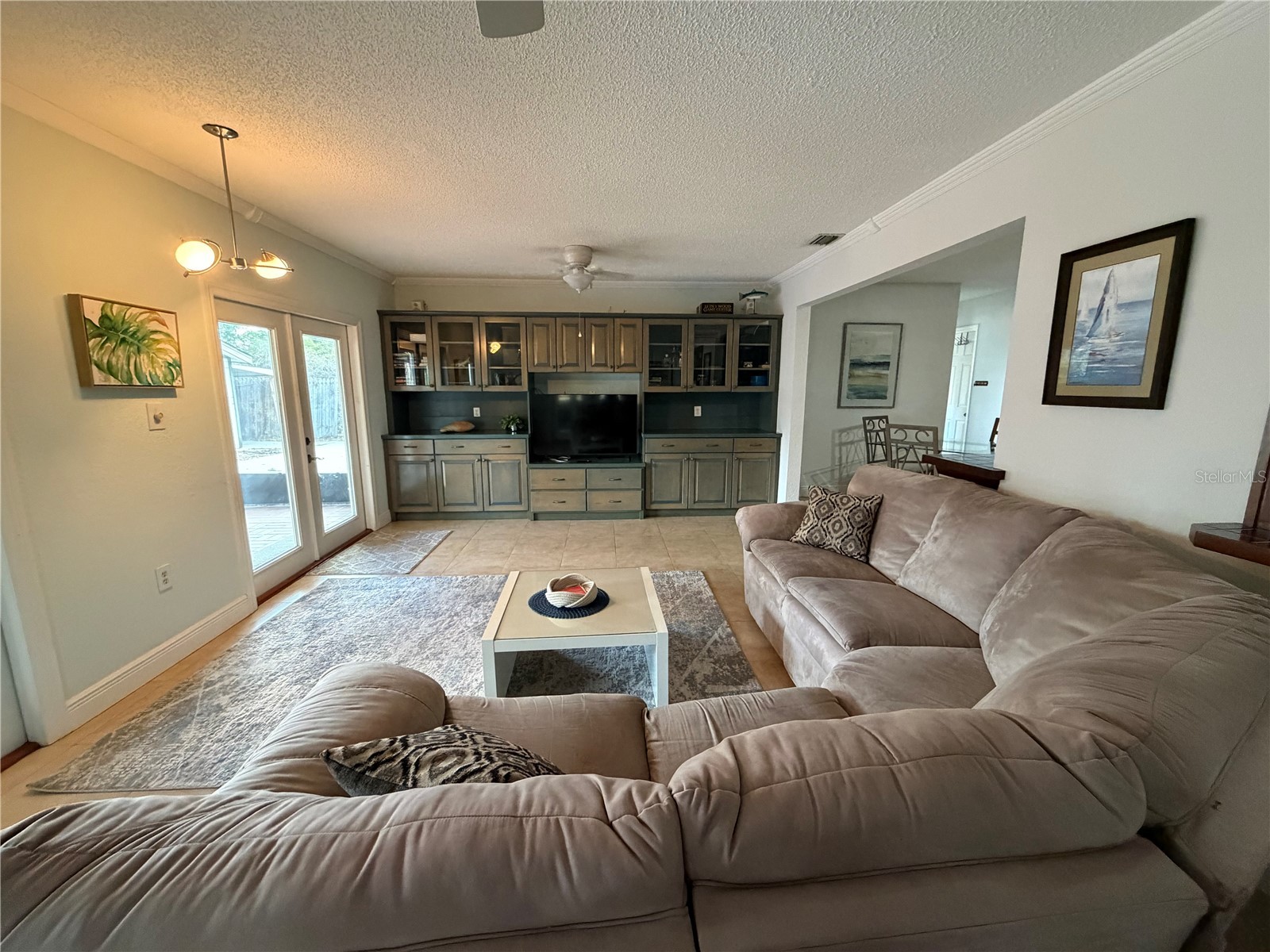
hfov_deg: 102.1
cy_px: 476
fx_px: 514
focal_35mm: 14
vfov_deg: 85.7
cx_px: 635
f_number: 2.2
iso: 640
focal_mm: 2.22
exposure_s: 1/60
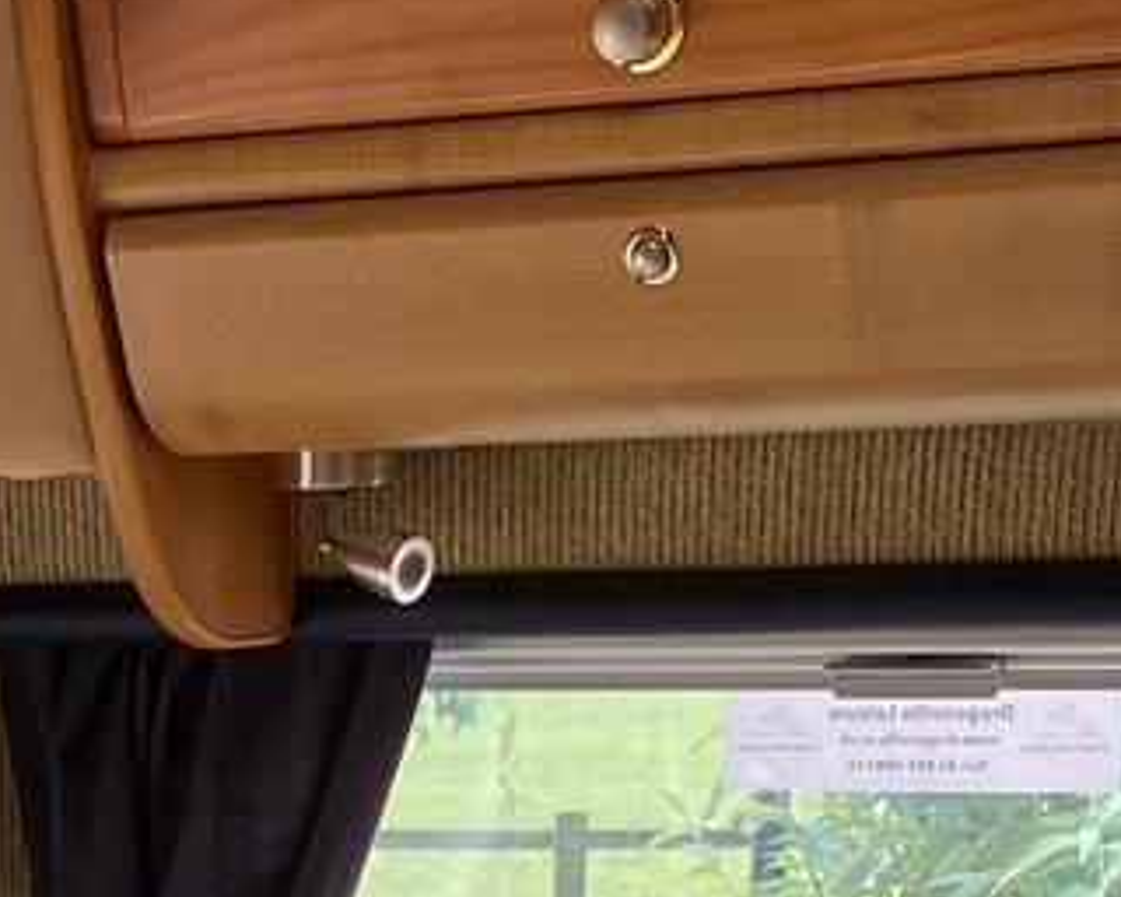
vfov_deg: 10.7
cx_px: -93
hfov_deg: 15.7
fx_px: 3948
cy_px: 2267
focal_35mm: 119
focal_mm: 4.25
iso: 32
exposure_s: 1/122
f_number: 1.8
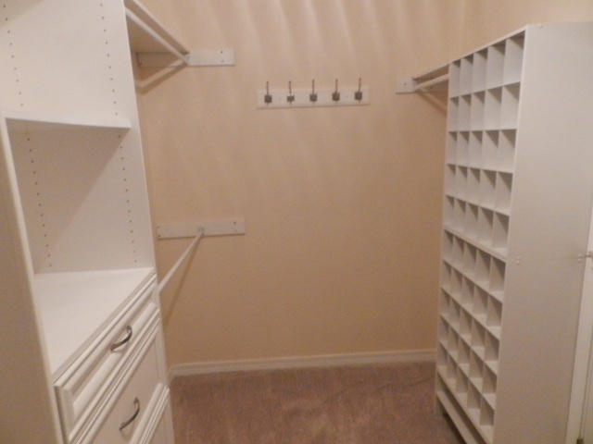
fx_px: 394
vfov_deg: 58.9
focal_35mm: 23
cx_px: 296
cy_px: 222
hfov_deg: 73.9
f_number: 3.4
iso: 450
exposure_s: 1/15
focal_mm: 4
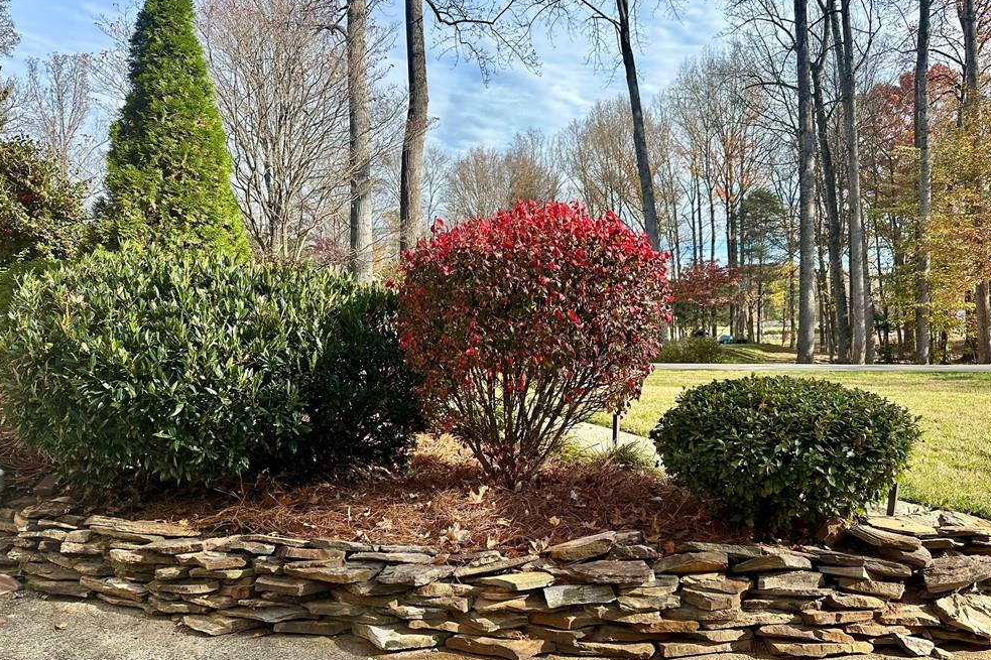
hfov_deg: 69.4
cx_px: 496
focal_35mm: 26
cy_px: 359
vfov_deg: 49.5
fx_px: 716
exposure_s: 1/1412
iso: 80
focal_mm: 6.86
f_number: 1.78
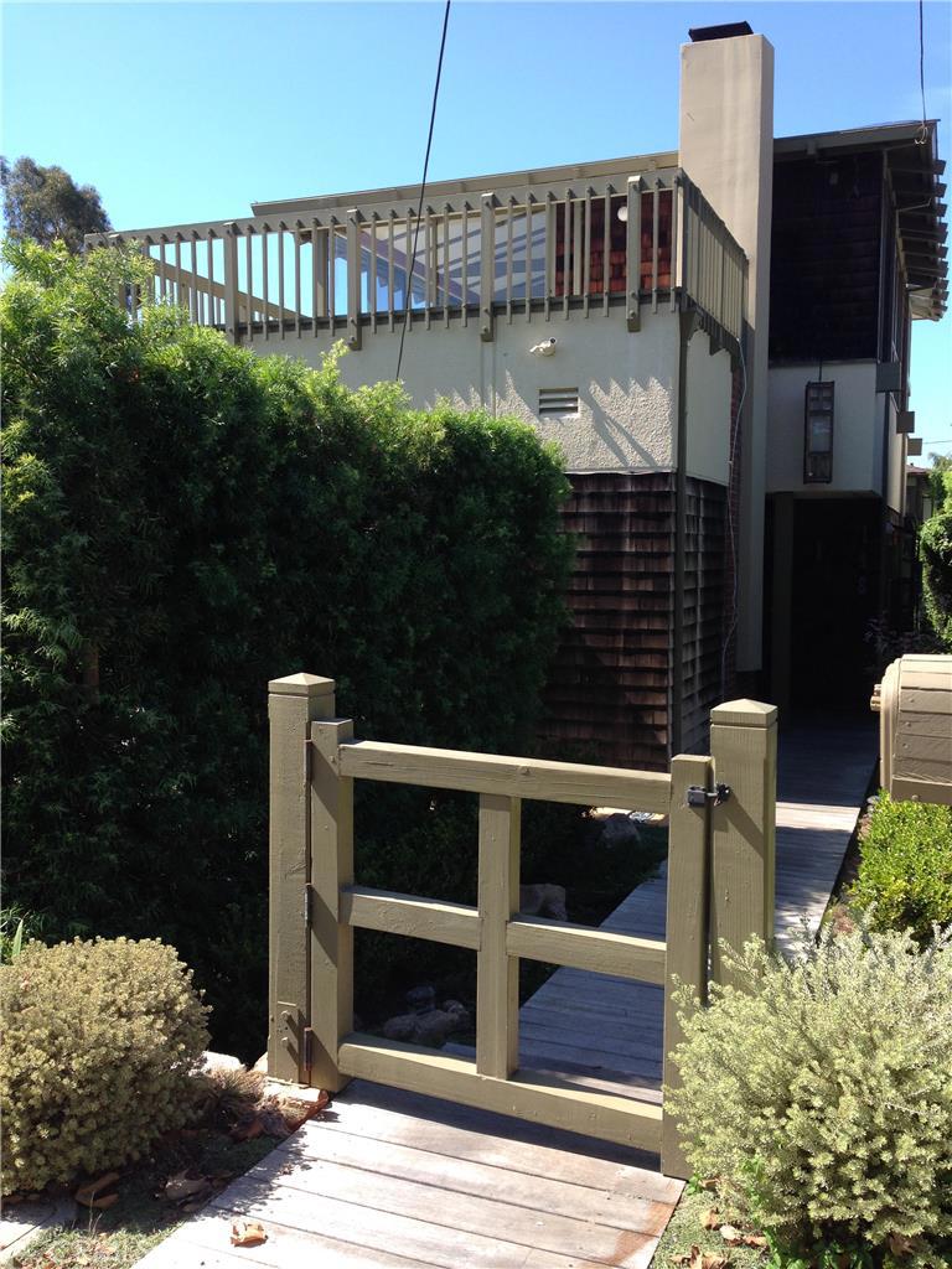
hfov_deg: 42.9
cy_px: 634
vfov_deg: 55.4
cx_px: 476
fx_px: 1210
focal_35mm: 33
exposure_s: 1/609
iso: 50
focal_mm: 4.12
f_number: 2.4
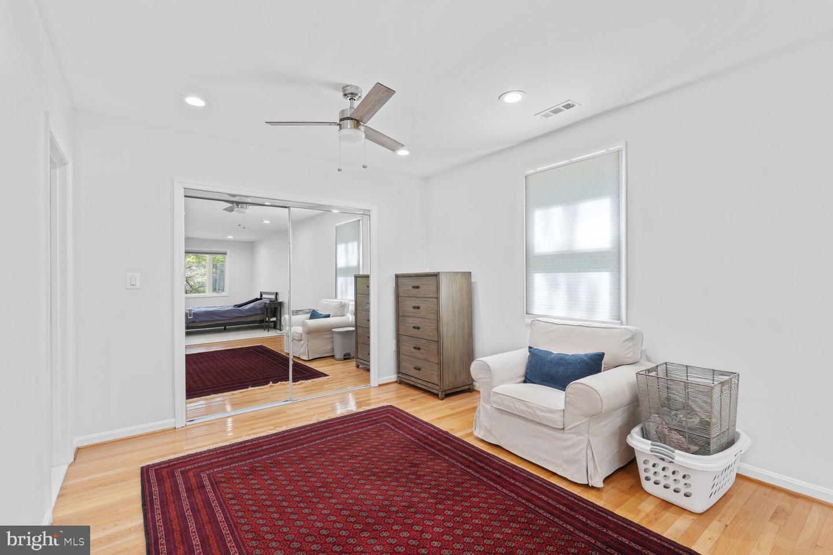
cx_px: 416
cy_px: 278
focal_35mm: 17
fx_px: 393
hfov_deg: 93.3
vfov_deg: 70.4
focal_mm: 17
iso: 200
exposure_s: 1/15
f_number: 8
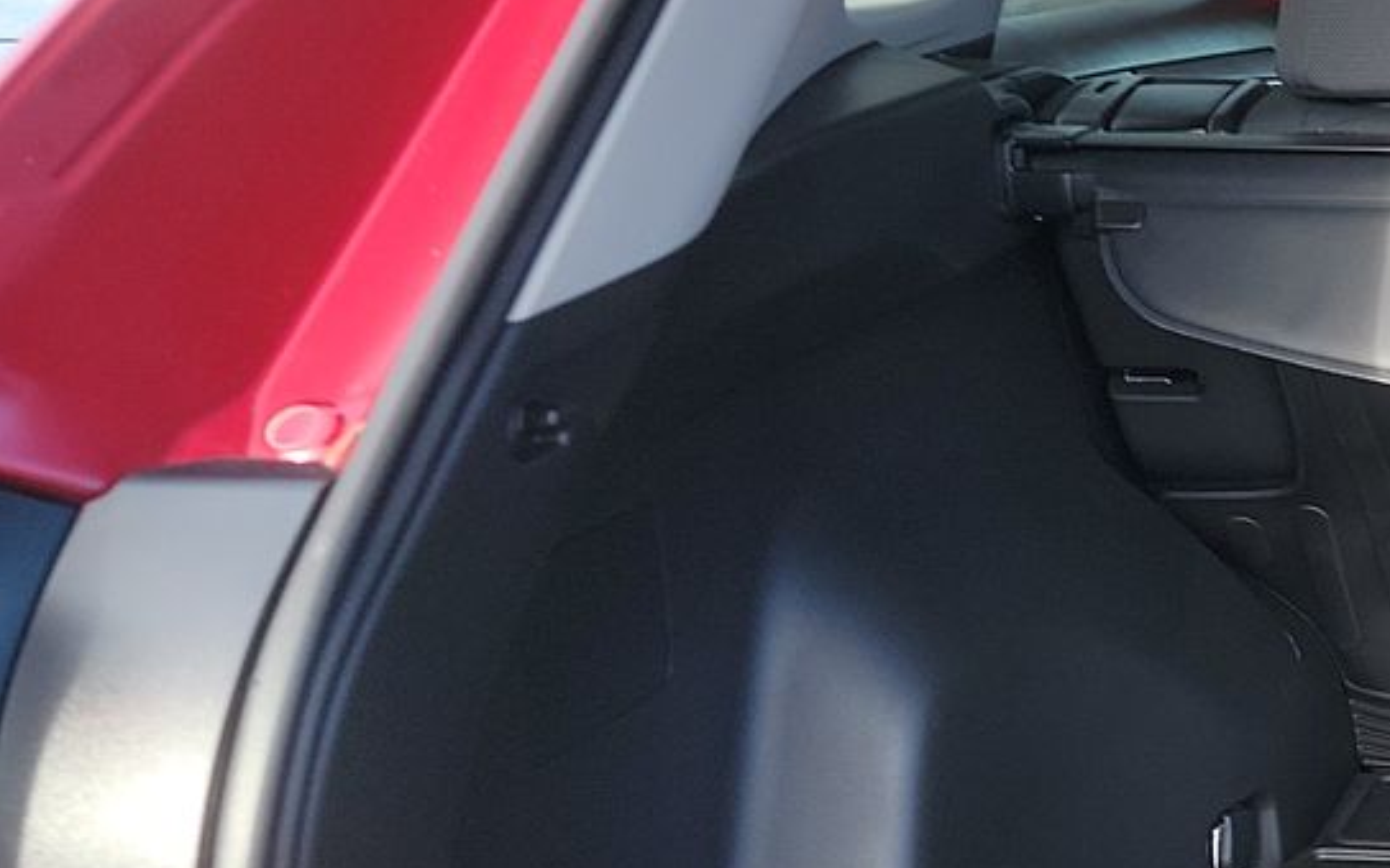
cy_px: 755
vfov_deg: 17.2
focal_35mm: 75
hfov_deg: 23.0
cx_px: 2004
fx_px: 2840
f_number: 1.8
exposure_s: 1/119
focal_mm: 6.7
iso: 74
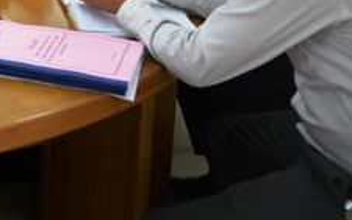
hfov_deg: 19.3
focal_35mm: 87
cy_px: -138
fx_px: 835
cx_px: -239
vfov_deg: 13.8
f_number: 5
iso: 1000
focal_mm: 24
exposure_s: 1/100
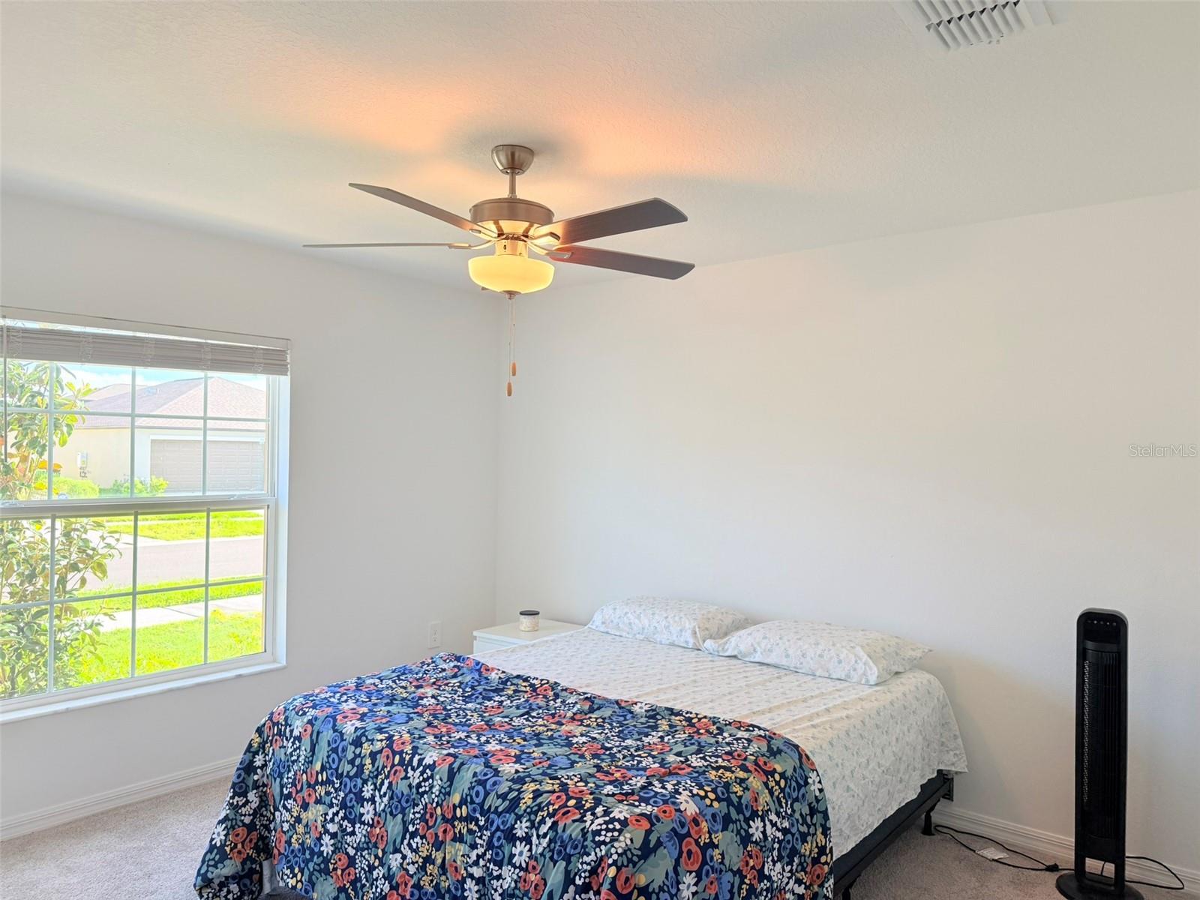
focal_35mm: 24
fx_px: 832
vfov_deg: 56.8
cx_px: 600
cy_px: 450
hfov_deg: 71.6
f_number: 1.78
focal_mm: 6.76
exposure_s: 1/240
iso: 125
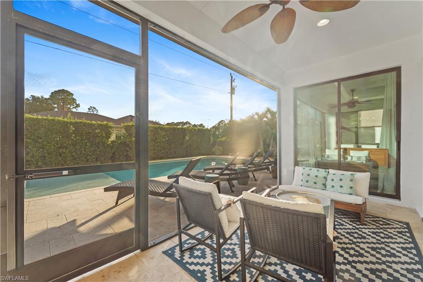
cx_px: 212
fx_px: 164
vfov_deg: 81.2
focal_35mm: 14
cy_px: 141
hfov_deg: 104.3
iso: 250
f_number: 8
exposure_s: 1/30
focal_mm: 14
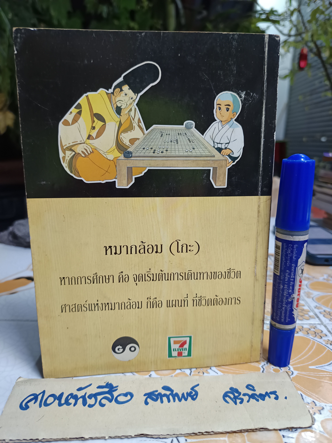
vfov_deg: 71.6
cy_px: 222
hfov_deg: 56.8
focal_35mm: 24
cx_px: 166
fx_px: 307
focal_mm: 5.31
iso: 1354
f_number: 1.7
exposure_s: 1/25
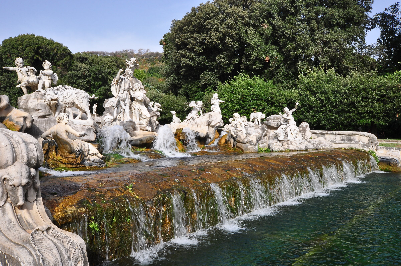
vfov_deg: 43.5
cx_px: 200
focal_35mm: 30
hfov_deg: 62.0
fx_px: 334
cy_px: 133
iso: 250
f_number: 22
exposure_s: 1/50
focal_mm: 20
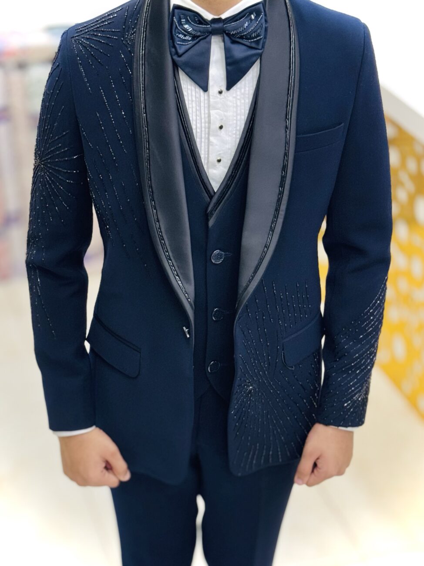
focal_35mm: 48
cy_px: 283
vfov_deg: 39.7
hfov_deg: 30.3
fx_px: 784
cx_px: 212
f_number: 1.78
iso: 80
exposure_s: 1/100
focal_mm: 6.76
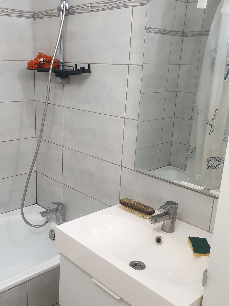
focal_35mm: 36
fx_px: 317
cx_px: 75
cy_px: 157
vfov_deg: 51.3
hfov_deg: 39.2
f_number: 2.4
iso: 250
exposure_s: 1/50
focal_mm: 4.3
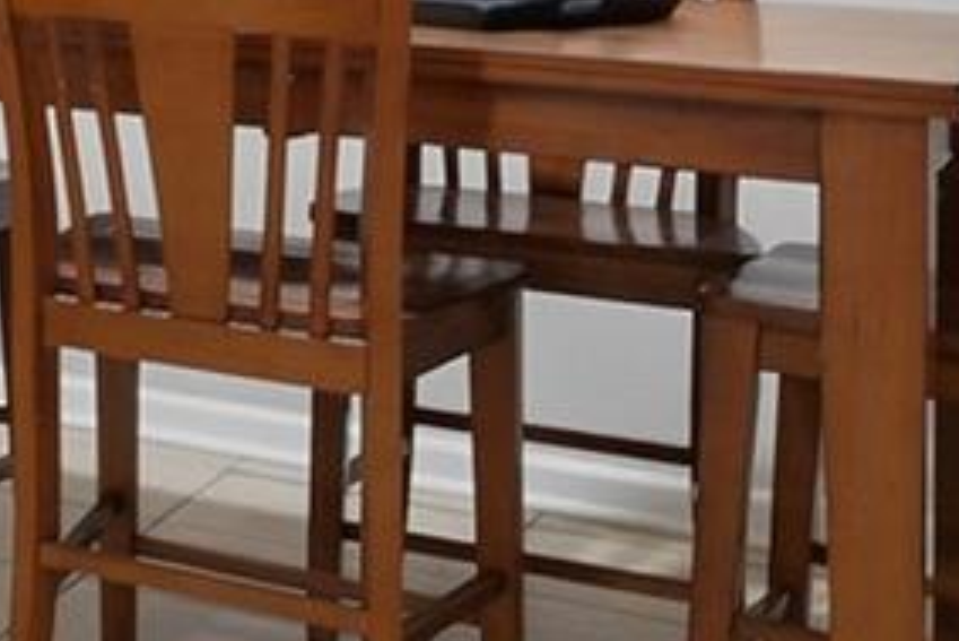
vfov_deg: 13.9
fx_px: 2505
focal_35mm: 94
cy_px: -241
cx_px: -1572
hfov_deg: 13.2
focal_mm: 13
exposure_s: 1/80
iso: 160
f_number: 4.5
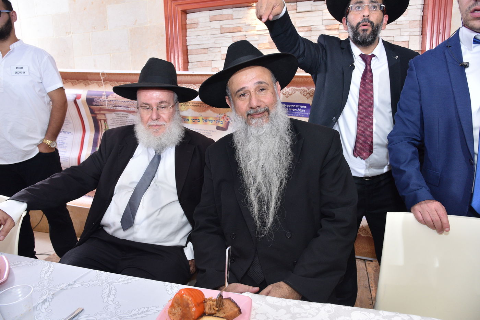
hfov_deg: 73.8
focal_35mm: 24
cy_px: 160
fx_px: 320
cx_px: 240
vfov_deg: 53.1
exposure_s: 1/160
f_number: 6.3
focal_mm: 24
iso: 1250
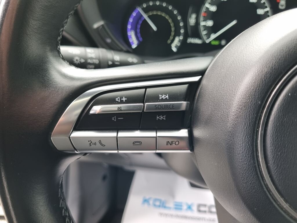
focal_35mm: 26
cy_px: 112
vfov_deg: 53.1
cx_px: 148
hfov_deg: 67.3
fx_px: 223
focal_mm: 5.4
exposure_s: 1/100
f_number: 1.8
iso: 160
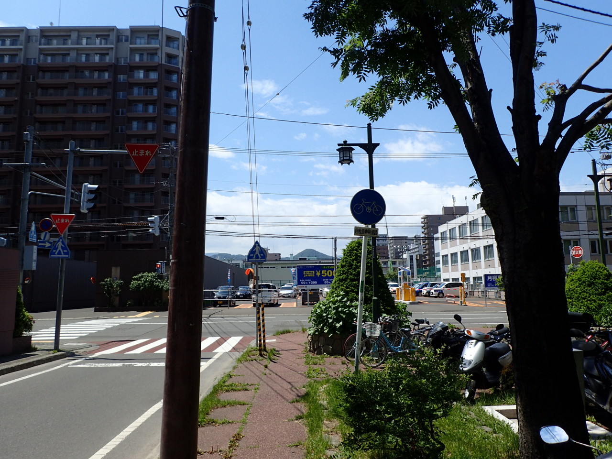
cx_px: 306
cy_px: 230
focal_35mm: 25
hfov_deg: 69.4
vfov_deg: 54.9
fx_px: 442
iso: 100
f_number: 8
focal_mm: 4.5
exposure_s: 1/200
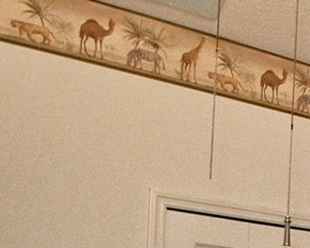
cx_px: 505
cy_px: 345
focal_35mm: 68
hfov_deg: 21.6
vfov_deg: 20.1
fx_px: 624
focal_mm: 10
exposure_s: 1/30
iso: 1000
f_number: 4.5
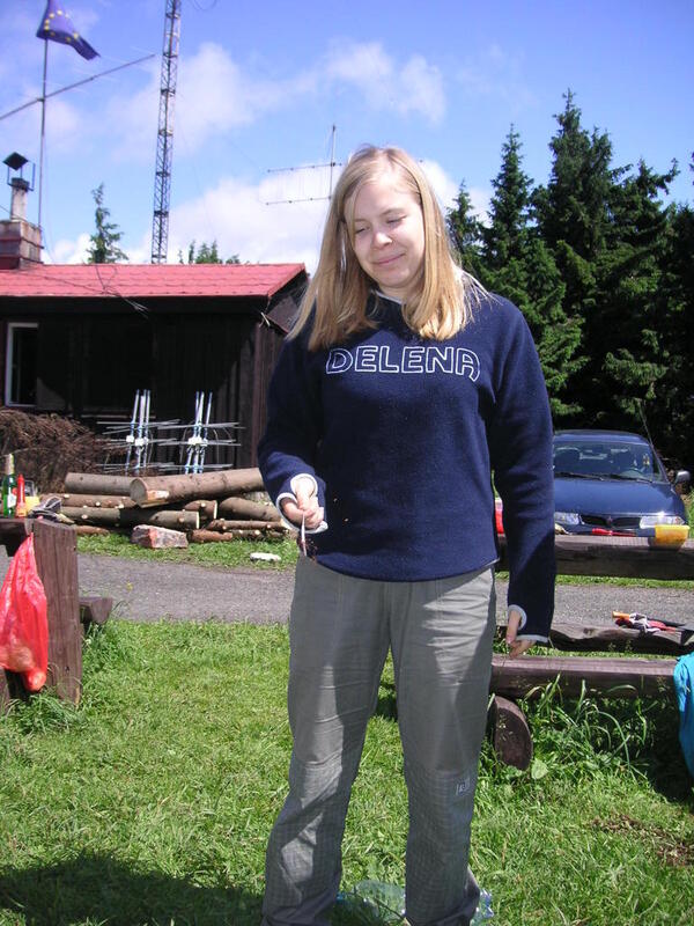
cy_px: 463
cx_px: 347
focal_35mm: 37
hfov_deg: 38.7
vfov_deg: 50.1
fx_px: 989
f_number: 2.8
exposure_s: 1/500
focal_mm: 6.1
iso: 50
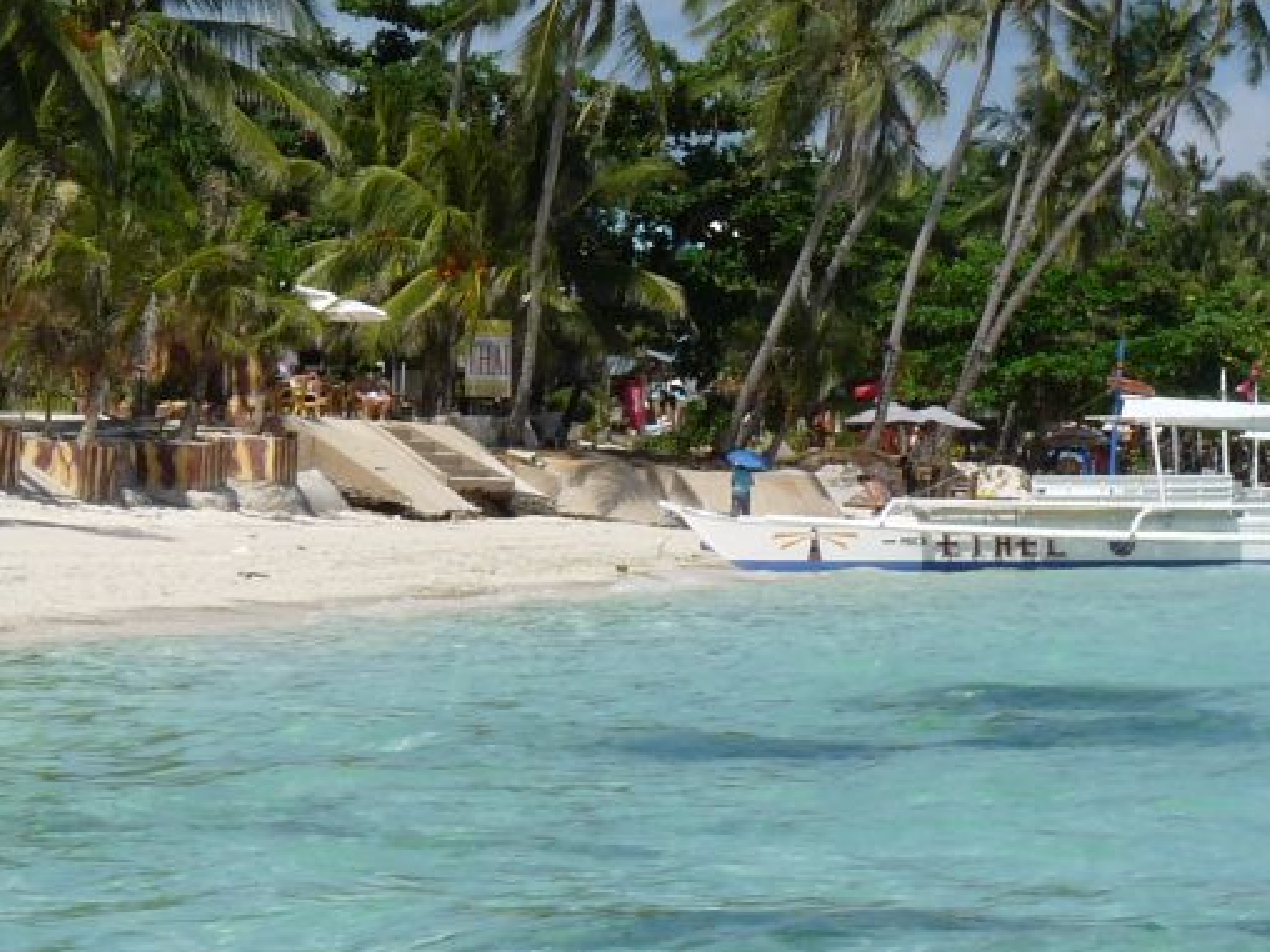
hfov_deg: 11.6
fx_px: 6237
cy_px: 340
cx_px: 835
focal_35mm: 170
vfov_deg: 8.7
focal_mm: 10.8
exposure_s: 1/400
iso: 100
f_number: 7.1
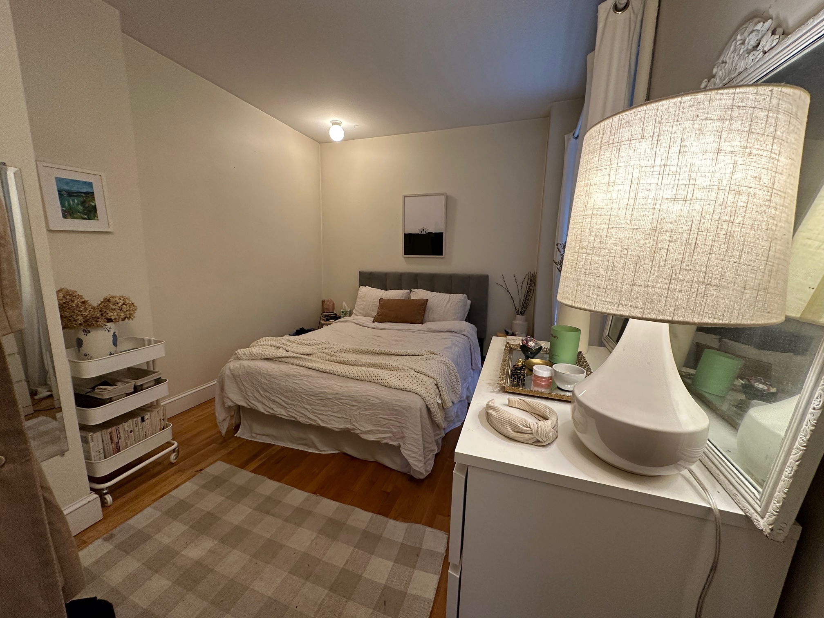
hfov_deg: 102.1
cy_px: 309
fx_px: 333
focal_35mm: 14
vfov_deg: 85.7
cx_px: 412
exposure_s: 1/60
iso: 200
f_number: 2.2
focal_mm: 2.22
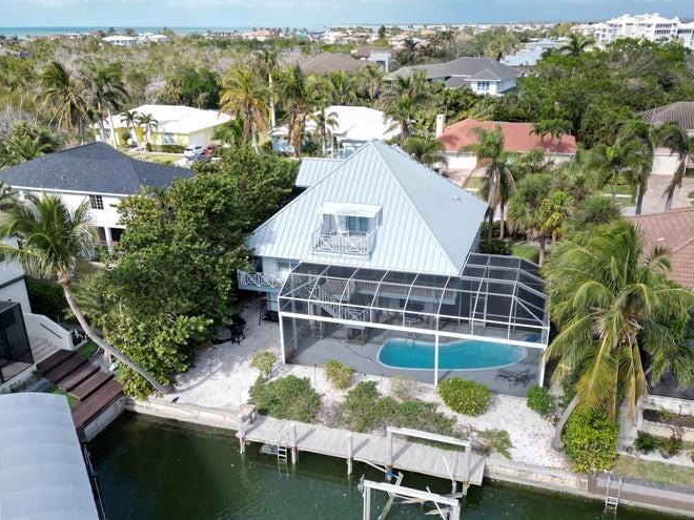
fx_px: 622
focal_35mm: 31
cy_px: 279
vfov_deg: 45.4
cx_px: 360
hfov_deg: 58.3
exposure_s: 1/2500
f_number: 1.7
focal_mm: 6.72
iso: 140
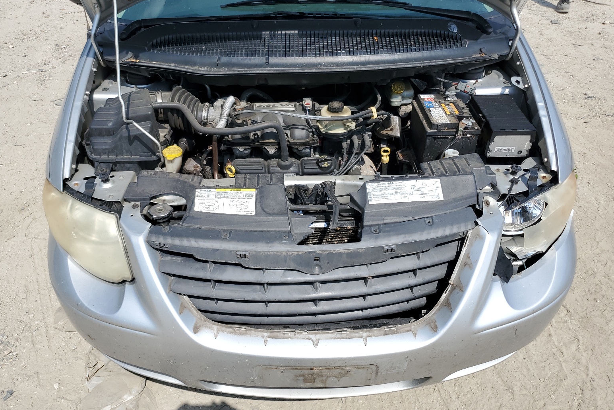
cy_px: 216
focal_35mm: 28
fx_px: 478
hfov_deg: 65.5
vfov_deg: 46.4
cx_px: 300
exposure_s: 1/3333
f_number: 1.5
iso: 50
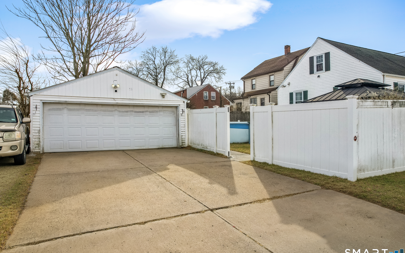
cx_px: 199
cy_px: 121
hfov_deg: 77.1
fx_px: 254
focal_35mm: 23
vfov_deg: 53.0
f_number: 2.8
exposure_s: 1/3200
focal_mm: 8.38
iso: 200
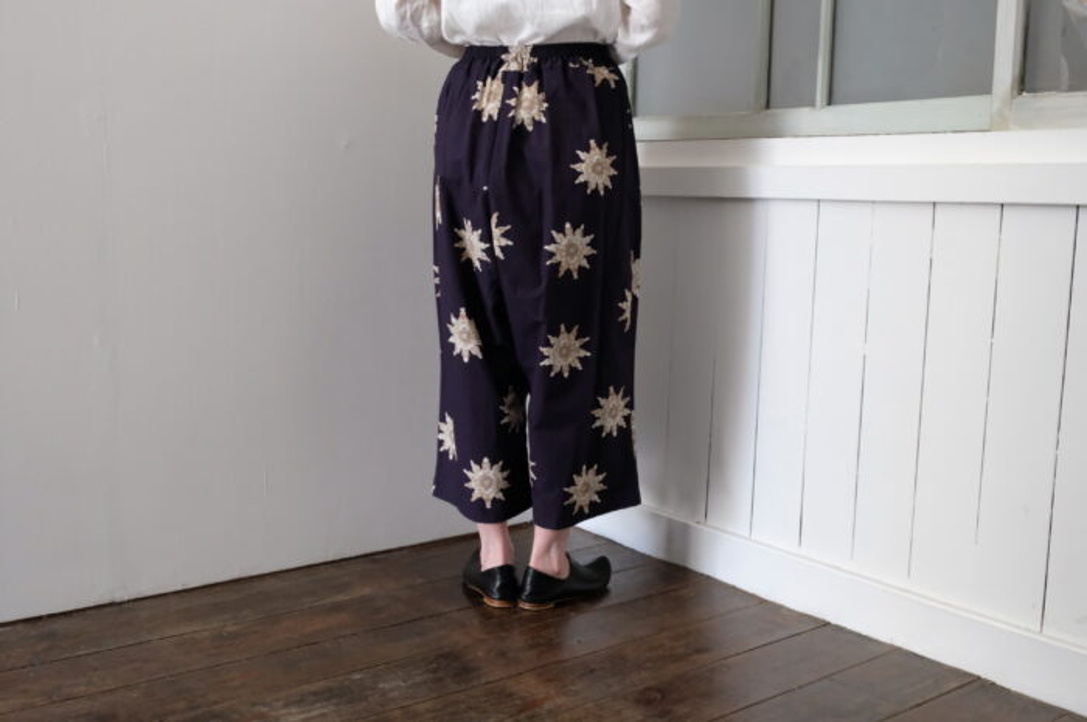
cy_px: 361
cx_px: 544
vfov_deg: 35.0
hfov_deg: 50.7
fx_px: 1146
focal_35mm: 38
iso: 3200
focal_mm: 25.4
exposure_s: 1/125
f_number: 5.6
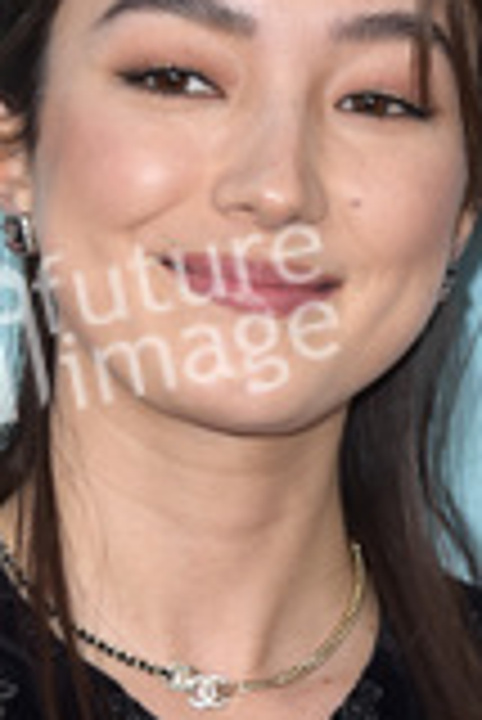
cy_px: 558
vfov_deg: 6.6
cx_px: 241
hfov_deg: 4.4
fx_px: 6272
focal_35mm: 313
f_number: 5.6
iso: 500
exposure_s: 1/250
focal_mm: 125
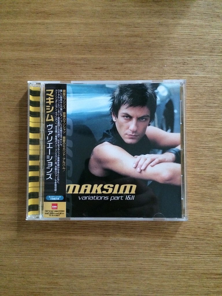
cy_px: 148
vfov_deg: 60.0
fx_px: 257
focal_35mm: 30
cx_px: 111
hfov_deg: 46.8
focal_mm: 4.12
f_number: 2.2
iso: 500
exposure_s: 1/15
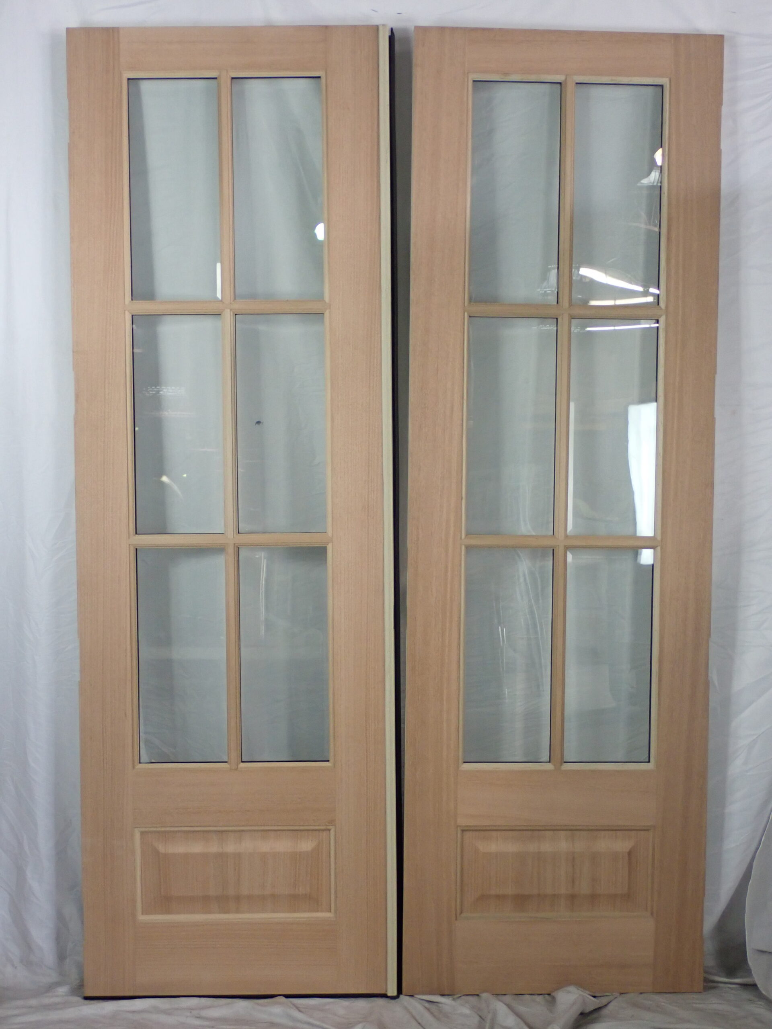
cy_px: 514
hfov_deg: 29.1
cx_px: 386
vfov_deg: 38.2
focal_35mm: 50
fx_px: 1487
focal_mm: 9.01
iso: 320
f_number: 3.2
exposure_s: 1/50
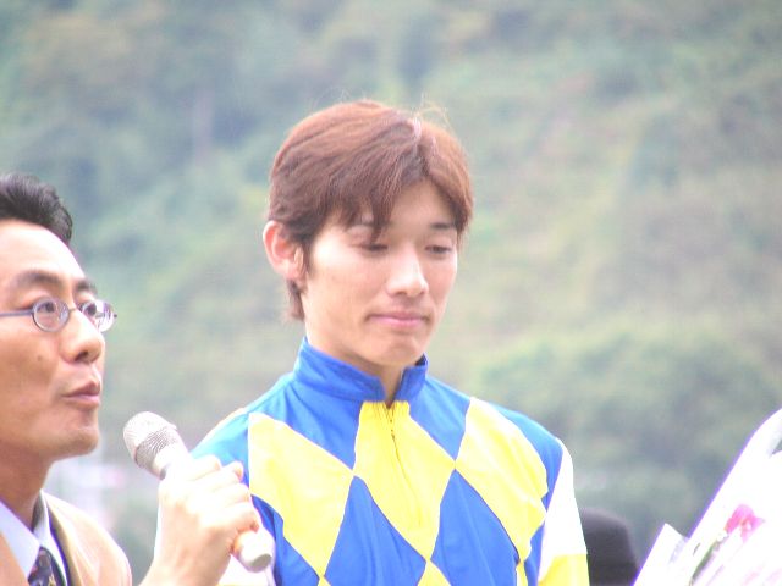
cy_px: 293
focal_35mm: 432
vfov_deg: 3.4
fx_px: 9759
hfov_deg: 4.6
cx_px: 391
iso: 75
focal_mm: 72
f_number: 2.8
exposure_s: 1/50
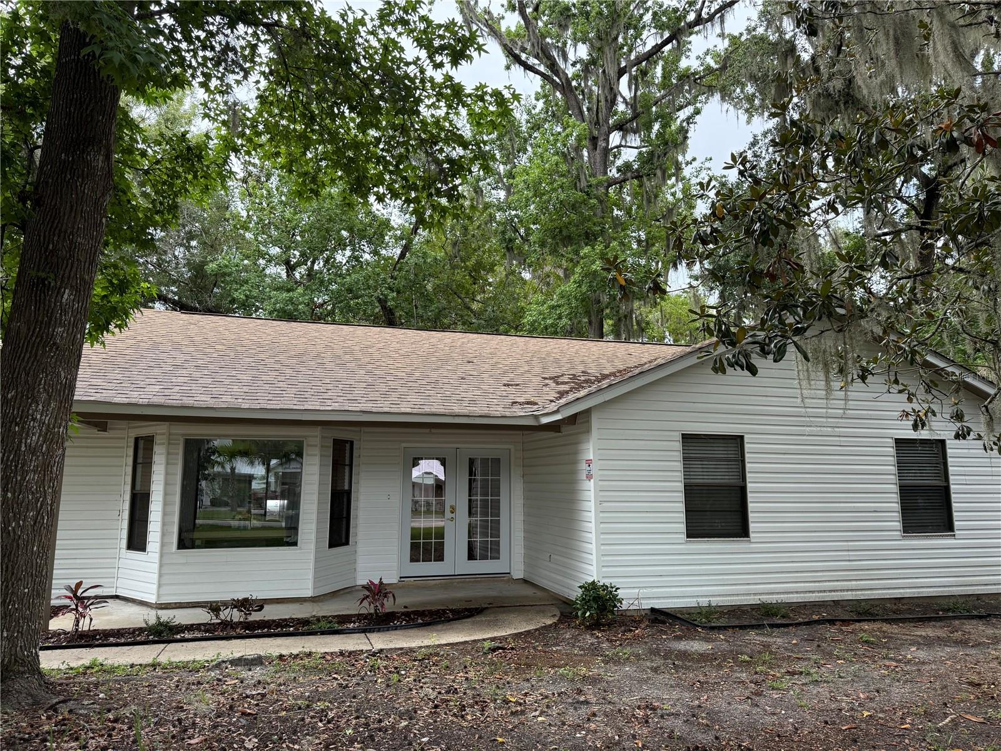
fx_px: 694
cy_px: 376
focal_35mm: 24
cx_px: 500
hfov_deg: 71.6
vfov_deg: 56.8
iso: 100
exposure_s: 1/1337
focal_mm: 6.76
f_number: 1.78
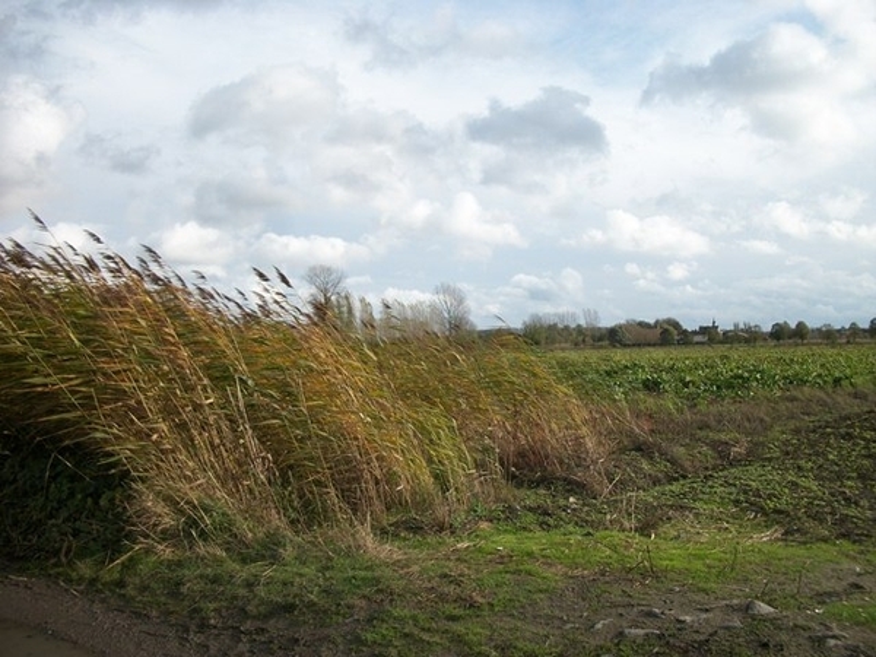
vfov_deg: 44.2
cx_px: 438
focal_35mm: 32
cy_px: 328
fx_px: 810
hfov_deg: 56.8
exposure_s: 1/125
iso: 80
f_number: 8.8
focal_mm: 5.7
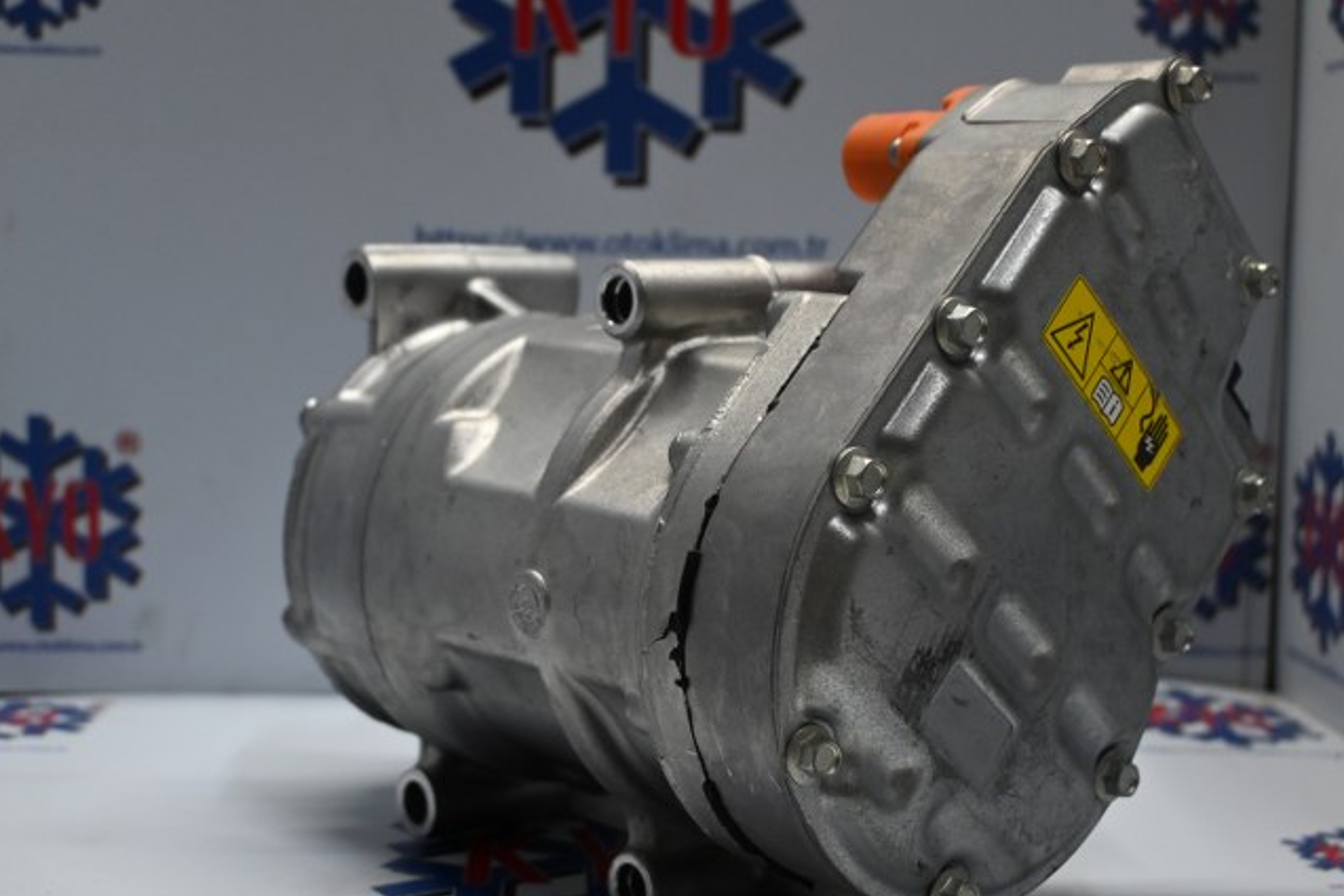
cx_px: 667
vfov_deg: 24.8
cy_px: 444
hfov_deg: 36.5
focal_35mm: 55
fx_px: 2040
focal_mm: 29
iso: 800
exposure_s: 1/125
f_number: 4.8
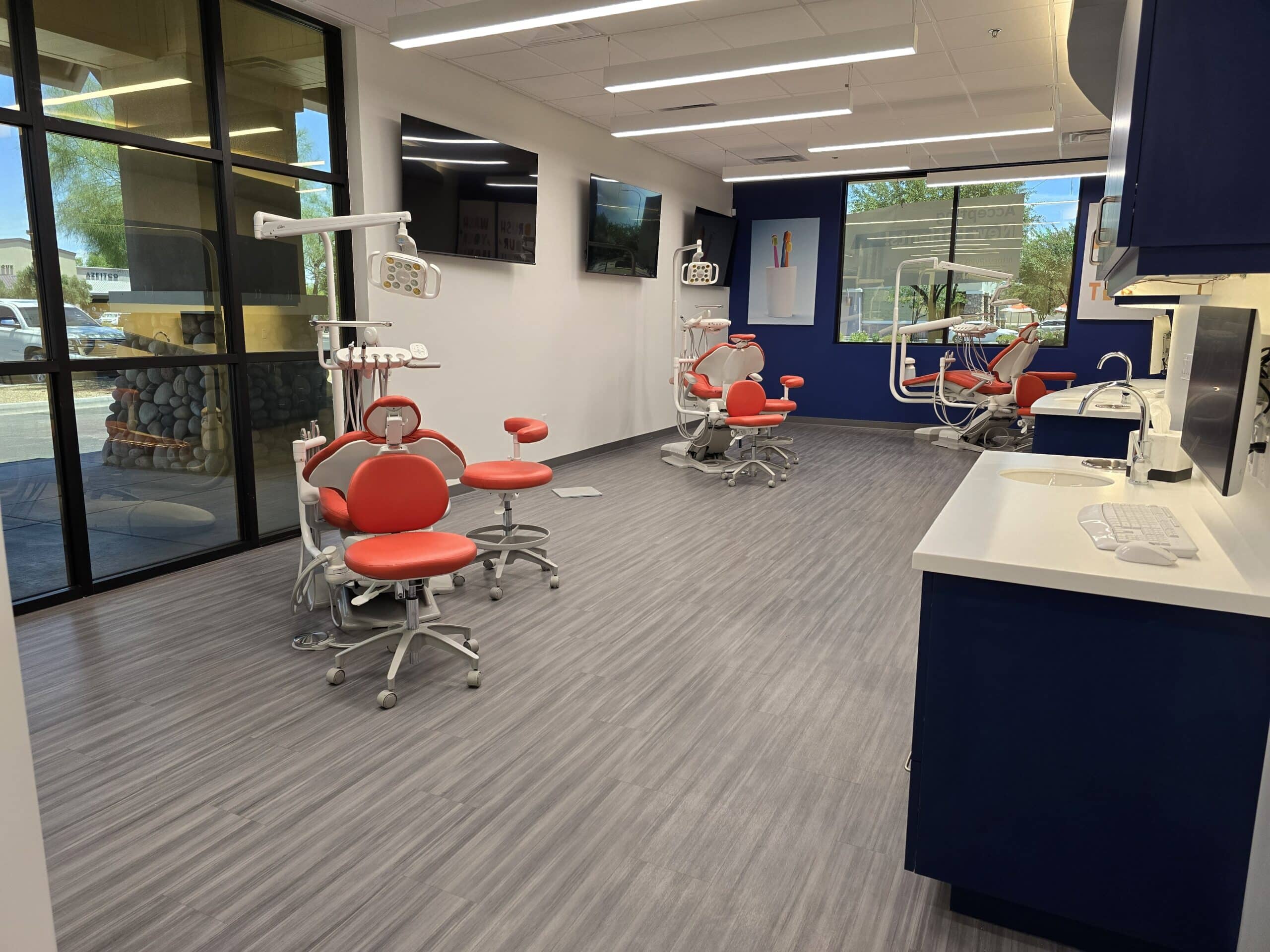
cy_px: 476
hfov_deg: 73.9
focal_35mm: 23
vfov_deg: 58.9
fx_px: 844
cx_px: 635
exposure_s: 1/180
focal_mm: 6.3
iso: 200
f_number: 1.7
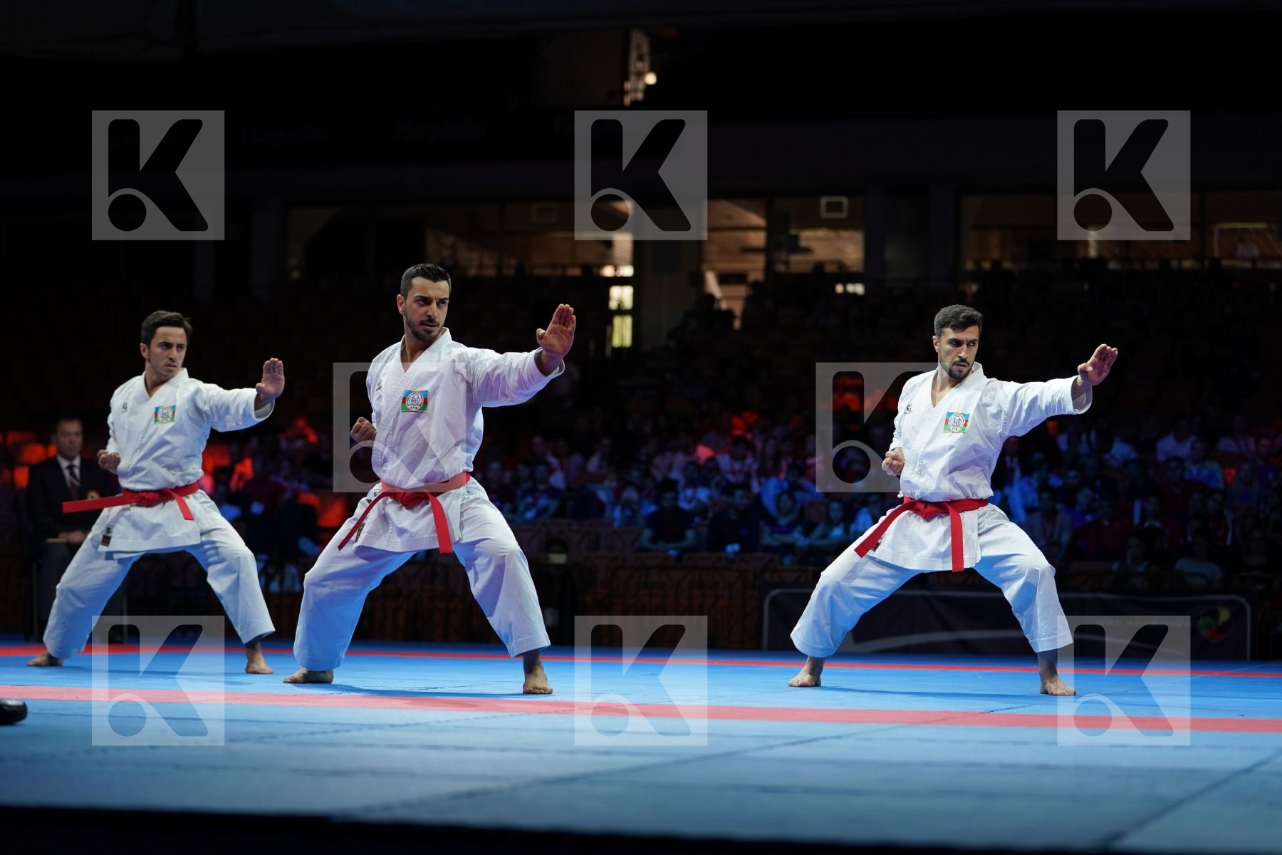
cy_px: 428
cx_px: 641
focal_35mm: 85
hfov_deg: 23.9
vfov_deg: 16.1
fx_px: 3027
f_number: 2.8
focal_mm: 85
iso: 800
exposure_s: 1/500
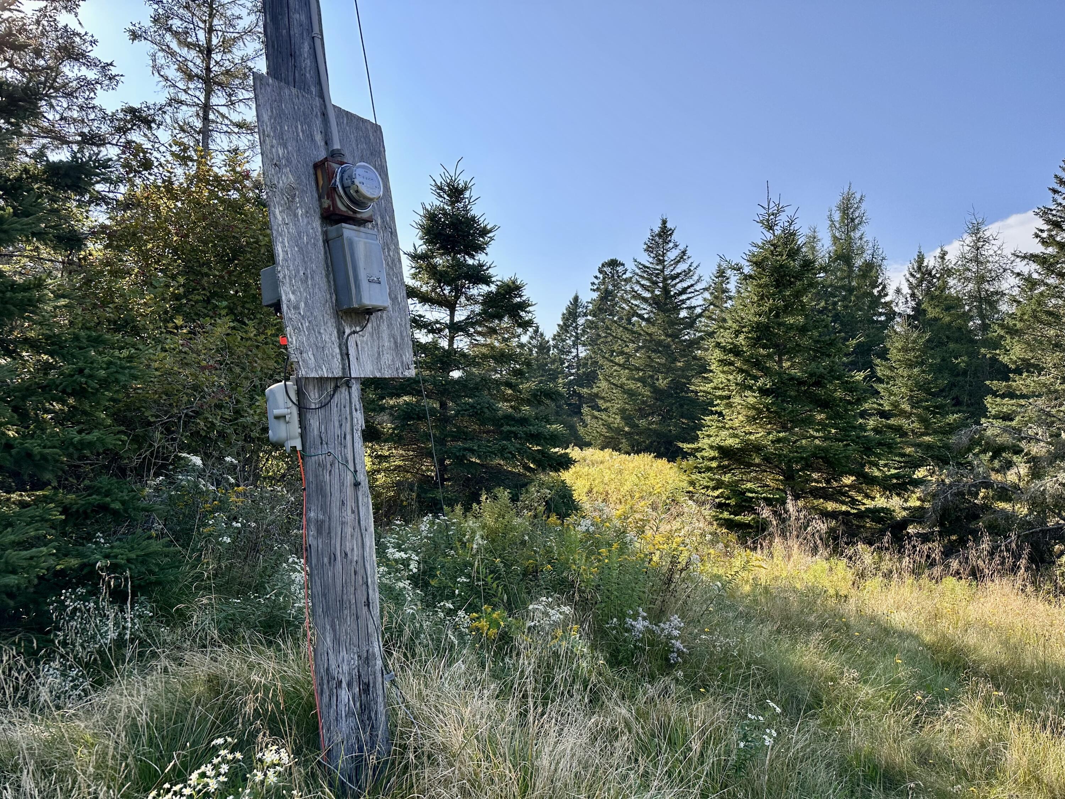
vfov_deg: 56.8
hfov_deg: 71.6
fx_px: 738
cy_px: 400
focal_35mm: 24
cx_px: 532
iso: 80
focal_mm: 6.86
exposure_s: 1/3597
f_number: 1.78
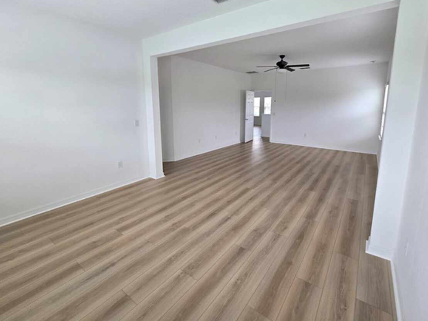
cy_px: 137
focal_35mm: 15
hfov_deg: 98.0
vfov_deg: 81.2
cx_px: 228
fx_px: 185
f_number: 2.2
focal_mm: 2.2
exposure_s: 1/60
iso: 50
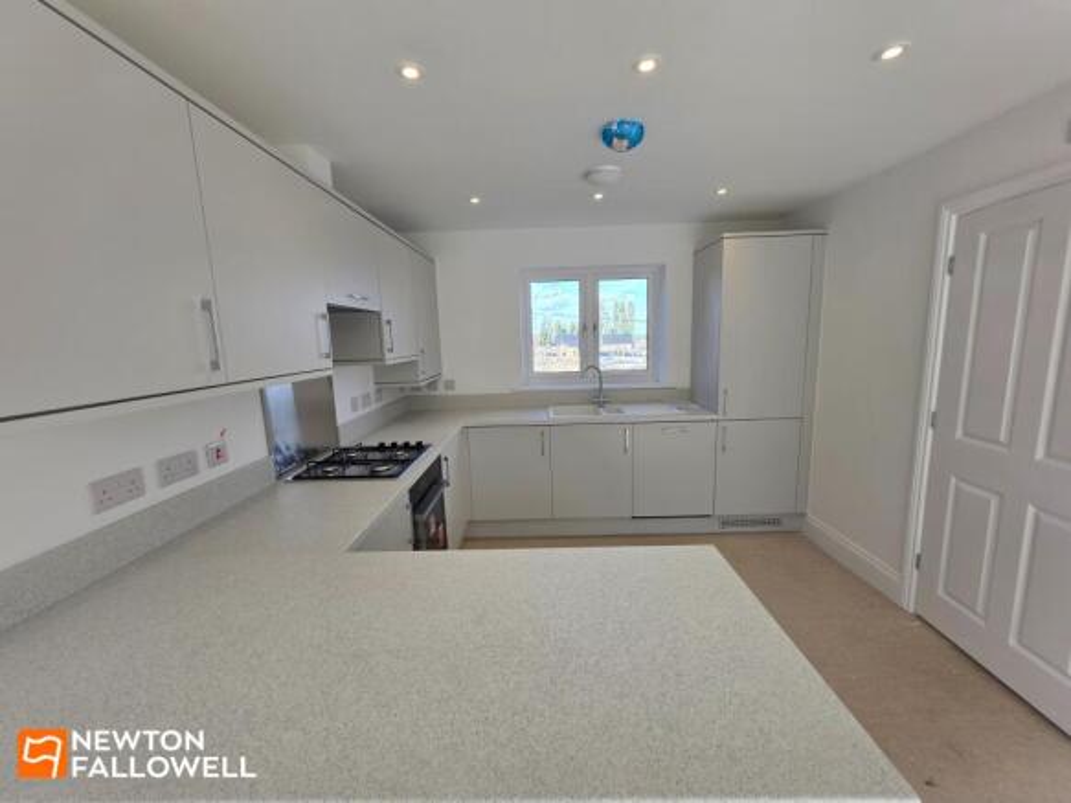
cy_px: 402
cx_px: 536
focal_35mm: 13
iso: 40
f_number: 1.9
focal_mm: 2.2
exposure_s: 1/303
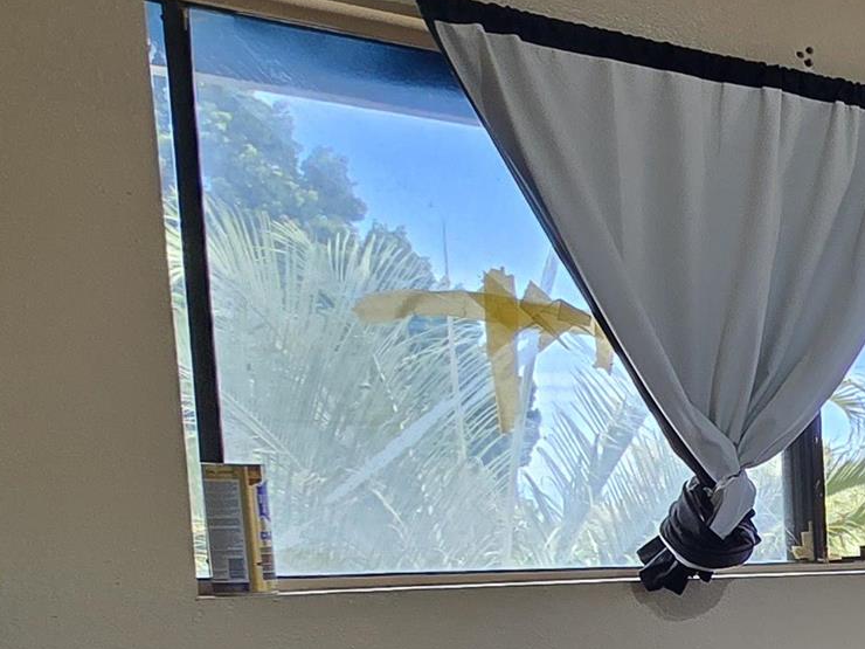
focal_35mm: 54
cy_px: 626
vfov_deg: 25.9
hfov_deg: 20.5
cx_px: 1655
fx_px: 1349
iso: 50
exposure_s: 1/90.1
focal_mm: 2.2
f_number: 2.2
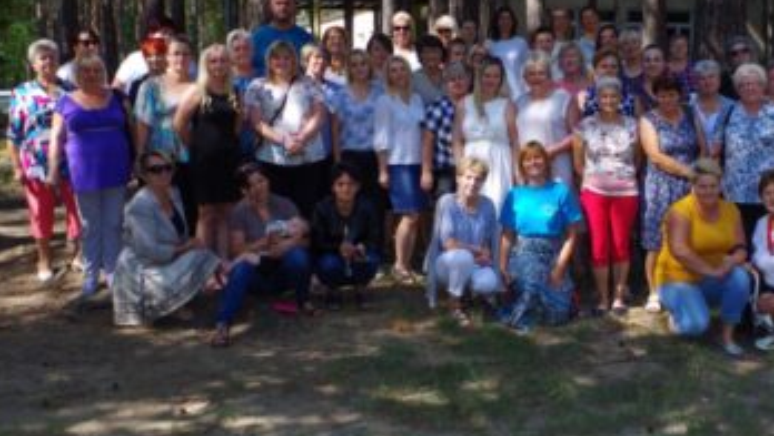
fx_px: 1047
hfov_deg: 40.0
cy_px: 143
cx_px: 532
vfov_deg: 23.4
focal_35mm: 51
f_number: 8
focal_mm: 23.13
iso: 400
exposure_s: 1/180
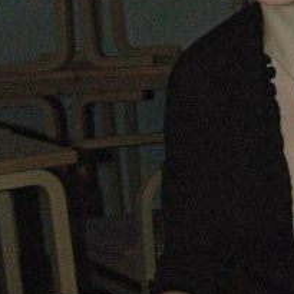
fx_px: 1220
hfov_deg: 13.6
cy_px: 113
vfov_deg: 13.7
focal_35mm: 127
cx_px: 255
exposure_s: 1/60
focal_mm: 34
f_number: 7.1
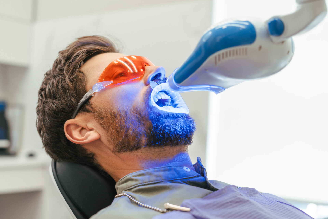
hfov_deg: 39.6
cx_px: 164
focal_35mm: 50
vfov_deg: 27.0
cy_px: 110
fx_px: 456
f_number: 3.2
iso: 100
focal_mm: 50
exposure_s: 1/250
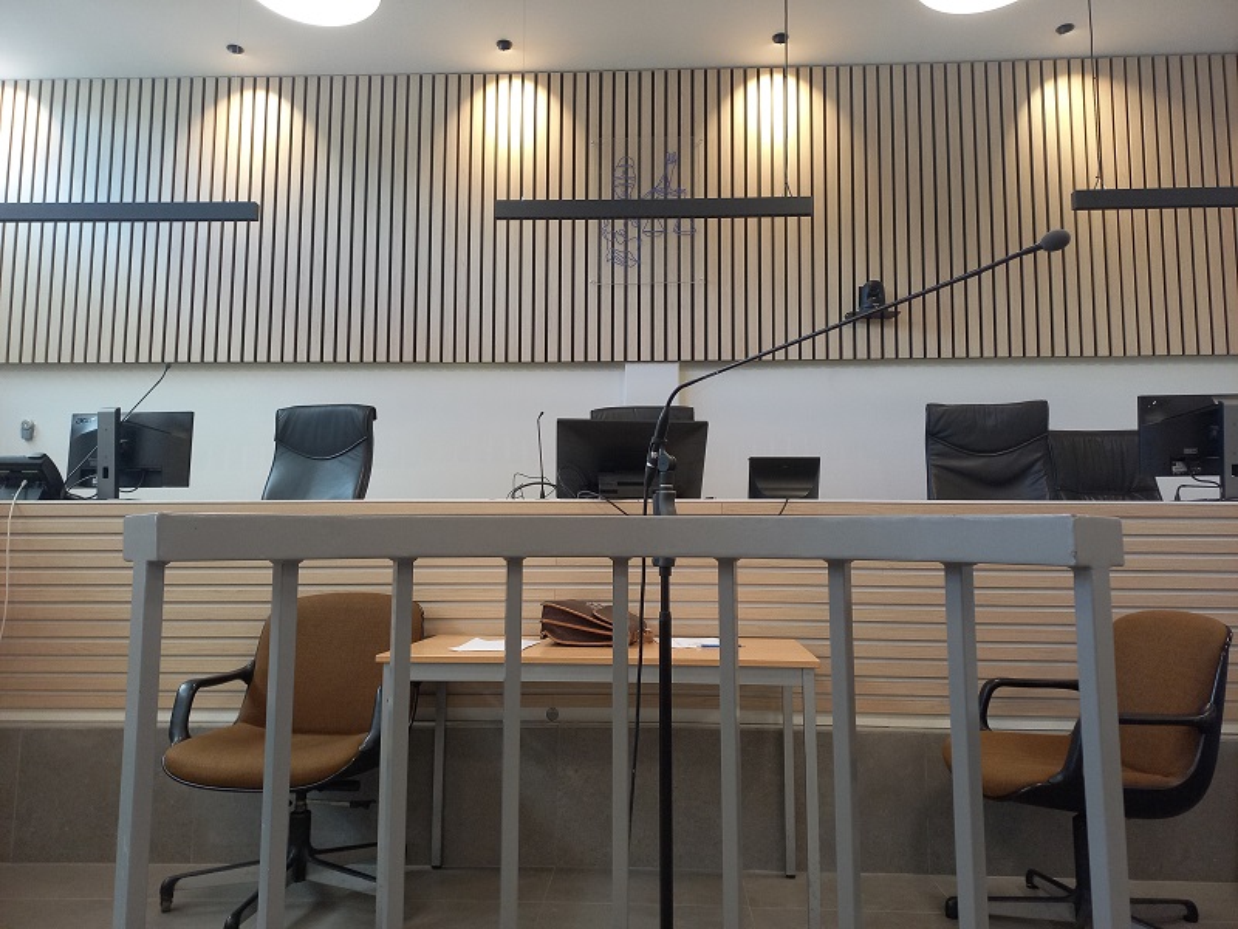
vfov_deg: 54.9
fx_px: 894
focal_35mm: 25
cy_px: 464
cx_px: 619
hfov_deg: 69.4
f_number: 1.8
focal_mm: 4.65
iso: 200
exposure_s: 1/60
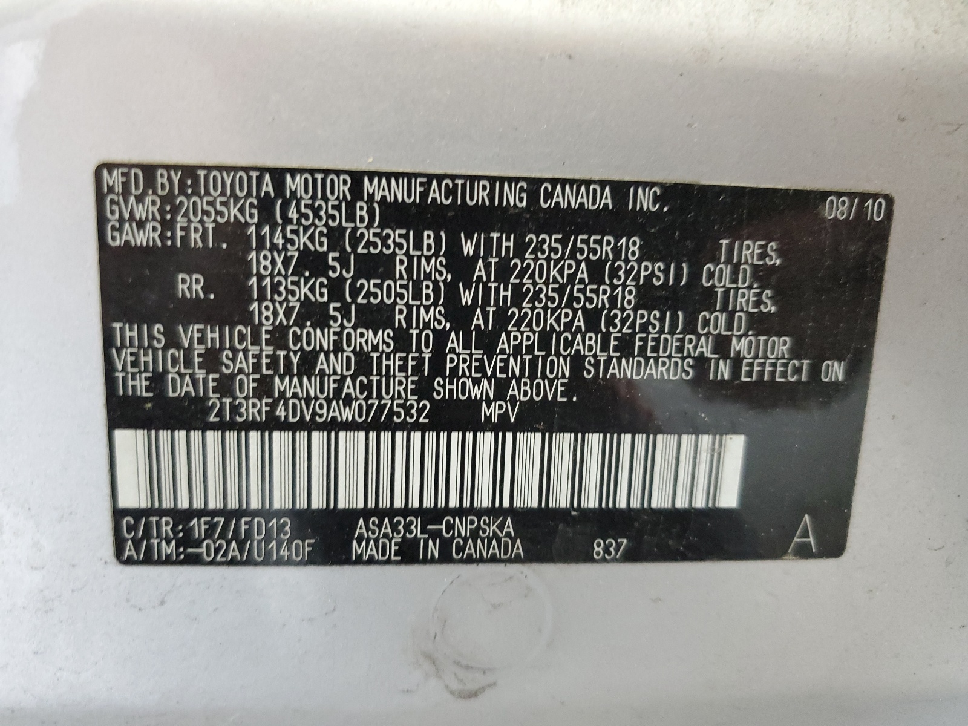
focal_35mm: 26
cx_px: 484
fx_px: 727
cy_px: 363
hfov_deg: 67.3
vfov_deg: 53.1
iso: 340
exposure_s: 1/40
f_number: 1.5
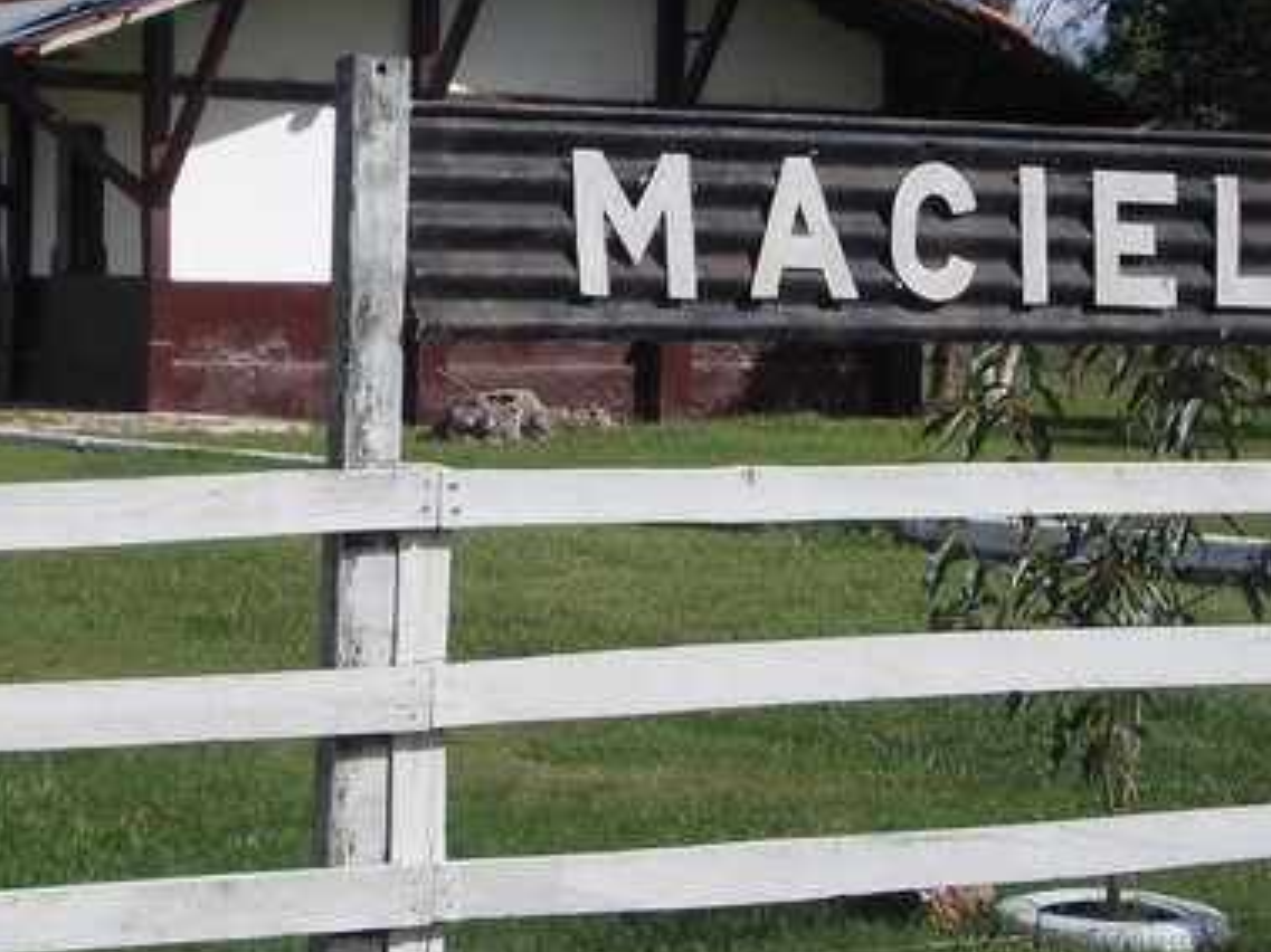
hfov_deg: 18.9
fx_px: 3781
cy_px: 449
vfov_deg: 14.4
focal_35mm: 103
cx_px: 278
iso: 80
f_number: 7.2
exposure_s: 1/320
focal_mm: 7.2
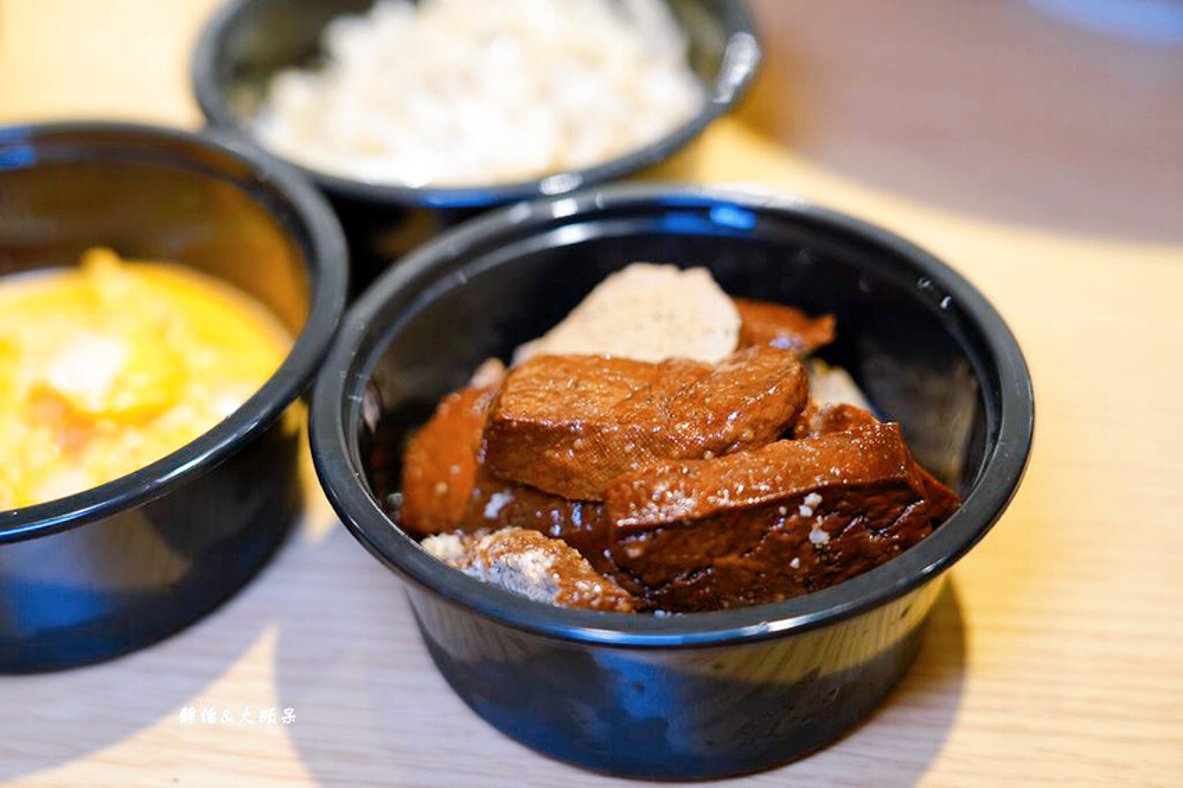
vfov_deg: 21.2
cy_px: 394
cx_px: 592
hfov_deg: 31.4
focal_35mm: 64
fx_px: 2102
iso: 1000
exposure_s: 1/80
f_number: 4
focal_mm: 64
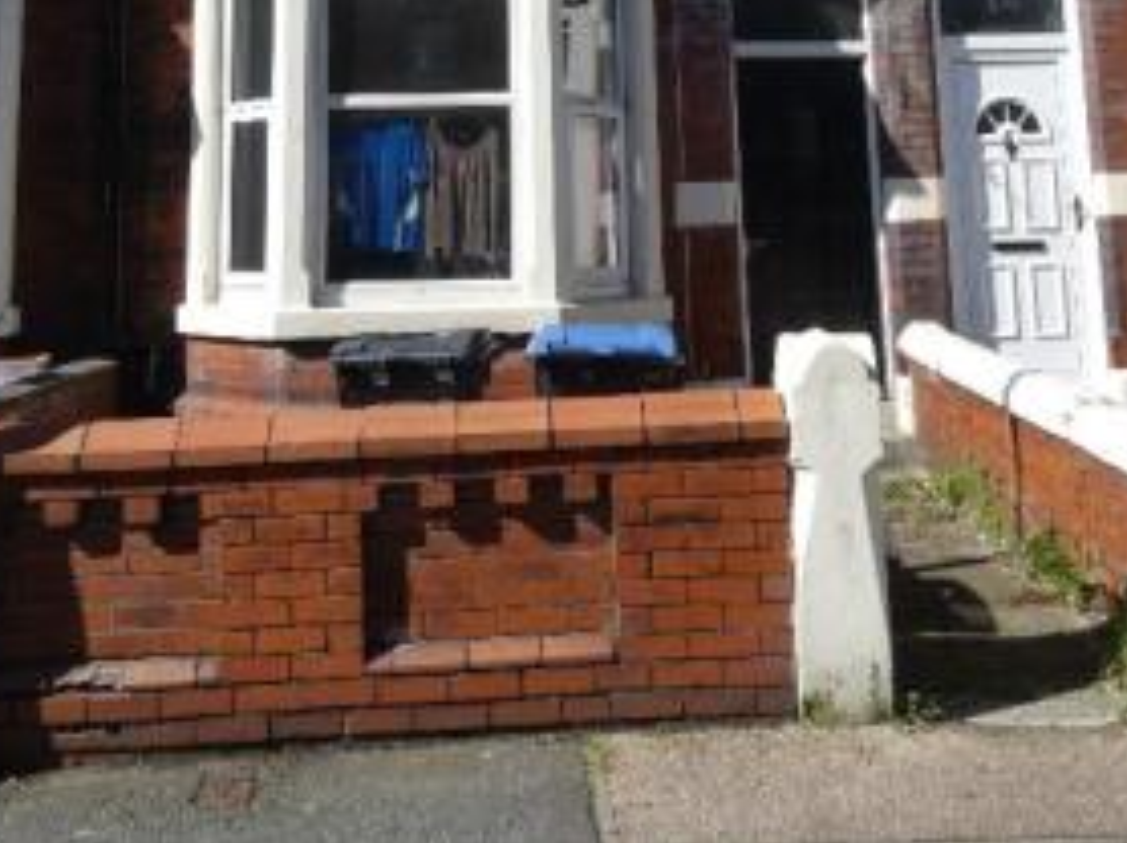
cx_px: 537
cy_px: -34
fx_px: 1366
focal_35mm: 42
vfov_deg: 31.3
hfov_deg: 44.8
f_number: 3.5
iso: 80
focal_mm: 3.6
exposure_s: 1/800
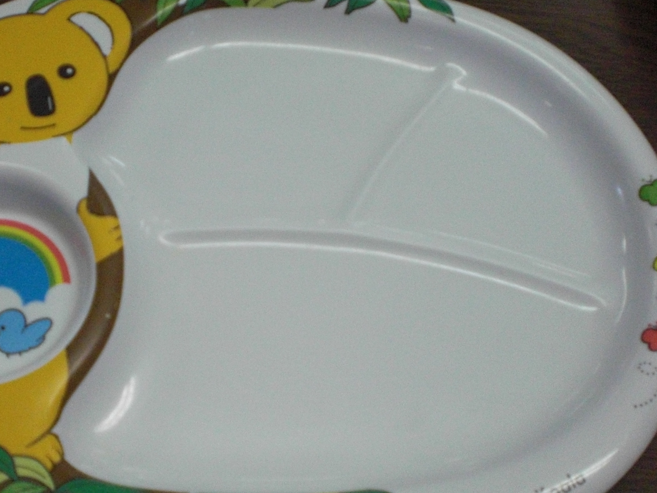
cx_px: 246
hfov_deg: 35.3
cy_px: 282
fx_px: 1025
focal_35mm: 54
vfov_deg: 27.0
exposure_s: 1/100
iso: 400
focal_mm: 6.3
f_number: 3.1
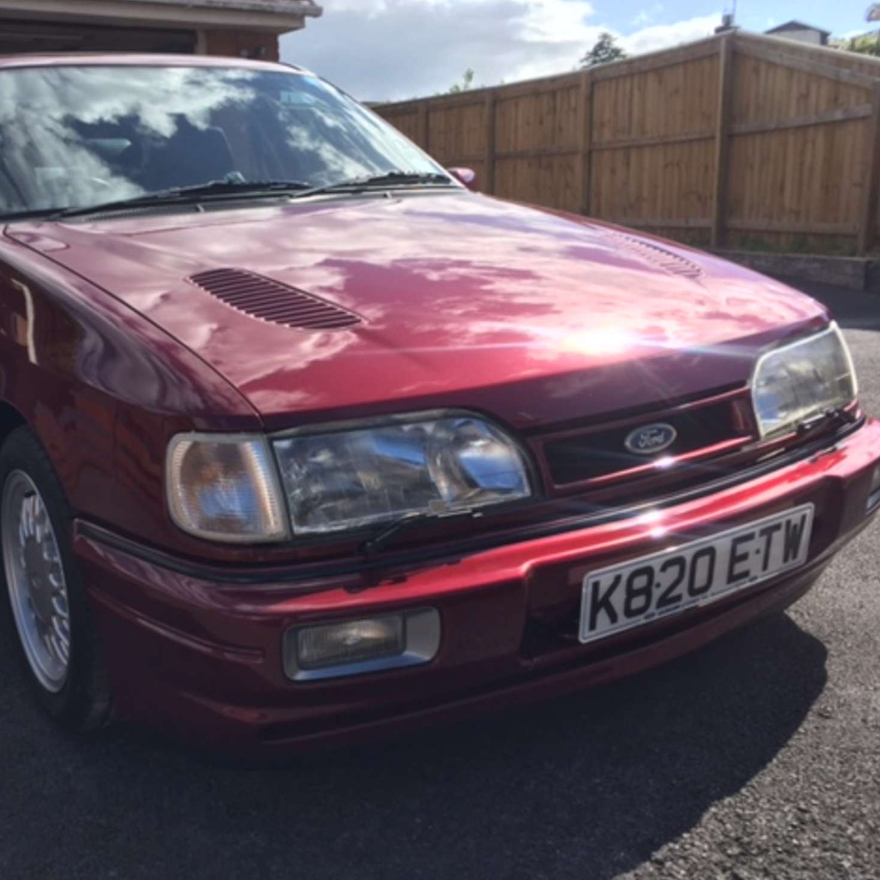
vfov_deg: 47.2
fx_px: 1007
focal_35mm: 35
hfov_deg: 46.6
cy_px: 430
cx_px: 307
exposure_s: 1/1522
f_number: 2.2
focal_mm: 4.15
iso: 32
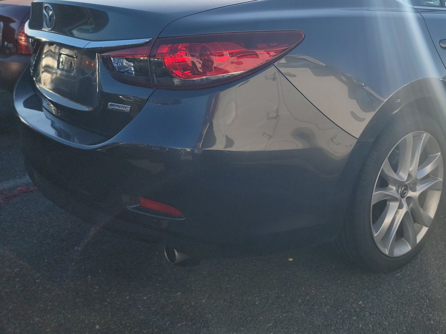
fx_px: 451
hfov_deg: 51.0
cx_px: 318
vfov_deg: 40.0
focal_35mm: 35
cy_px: 100
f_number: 1.8
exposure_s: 1/781
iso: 50
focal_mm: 6.7
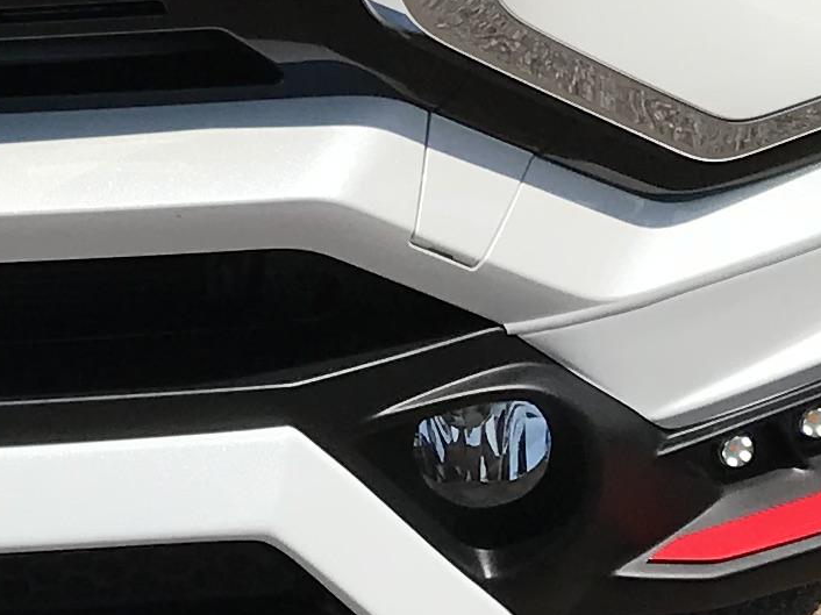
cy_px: -181
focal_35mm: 160
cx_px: -461
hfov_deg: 11.7
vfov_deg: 9.1
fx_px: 3793
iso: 20
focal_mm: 3.99
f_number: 1.8
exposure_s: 1/4167
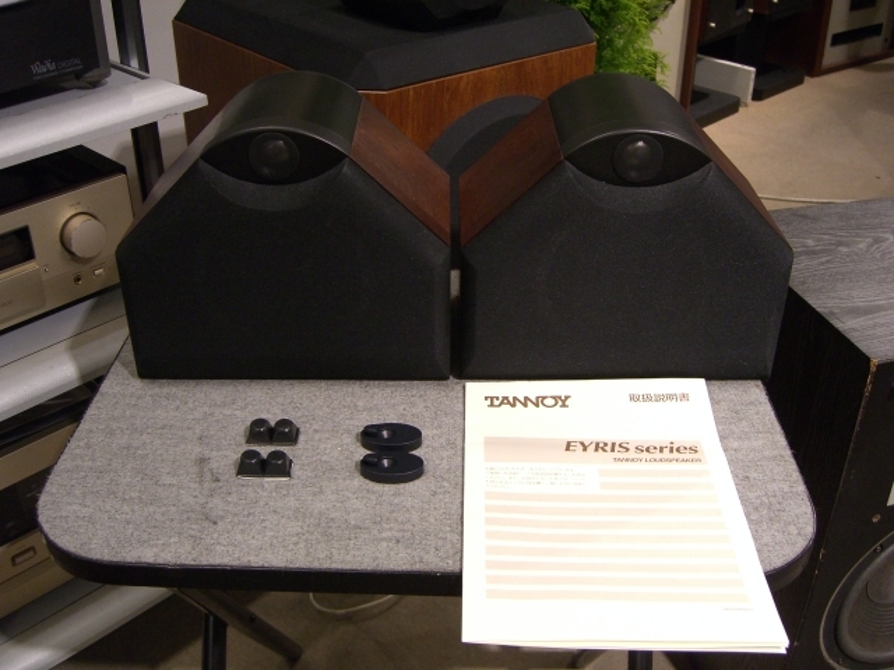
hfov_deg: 49.0
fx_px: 981
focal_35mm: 38
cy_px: 335
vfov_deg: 37.7
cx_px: 447
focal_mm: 7.9
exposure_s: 1/50
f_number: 2.8
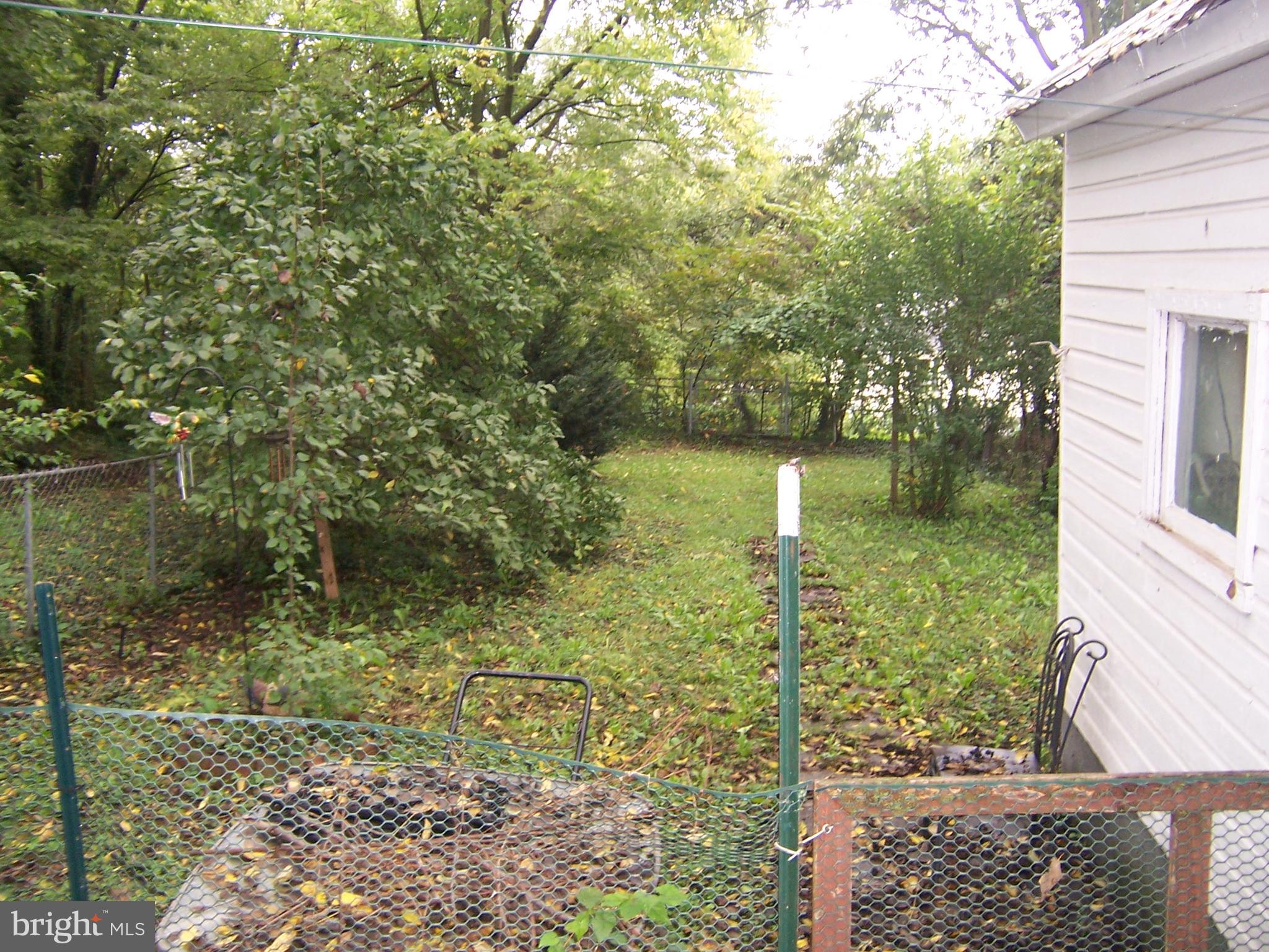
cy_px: 476
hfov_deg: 55.4
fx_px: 1210
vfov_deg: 42.9
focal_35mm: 33
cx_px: 634
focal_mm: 5.5
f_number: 2.8
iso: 140
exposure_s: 1/60
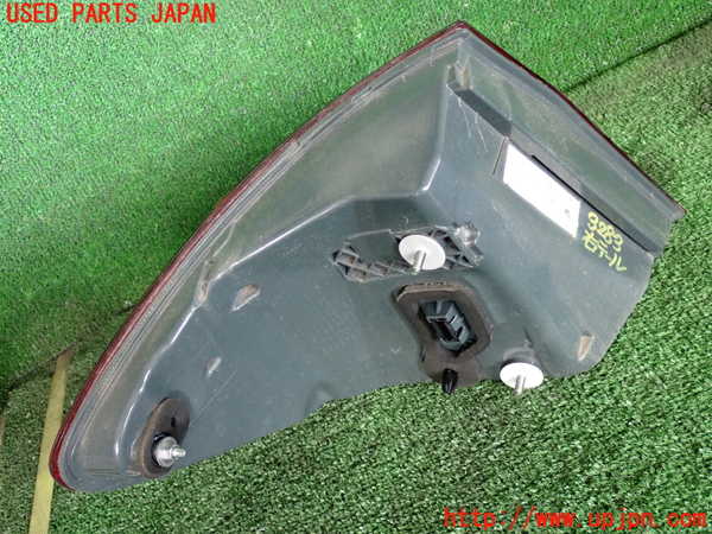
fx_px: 905
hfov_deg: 42.9
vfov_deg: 32.9
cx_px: 356
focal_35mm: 44
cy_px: 267
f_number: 2.9
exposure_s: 1/125
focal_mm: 7.84
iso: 1000
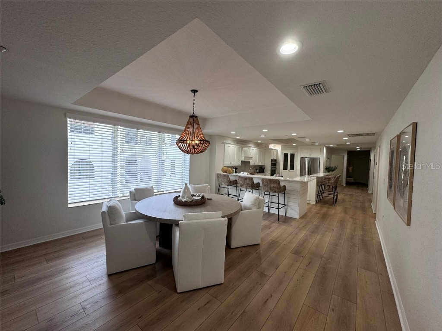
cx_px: 221
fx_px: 179
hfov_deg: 102.1
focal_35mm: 14
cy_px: 166
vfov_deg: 85.7
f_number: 2.2
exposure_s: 1/120
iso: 64
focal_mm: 2.22
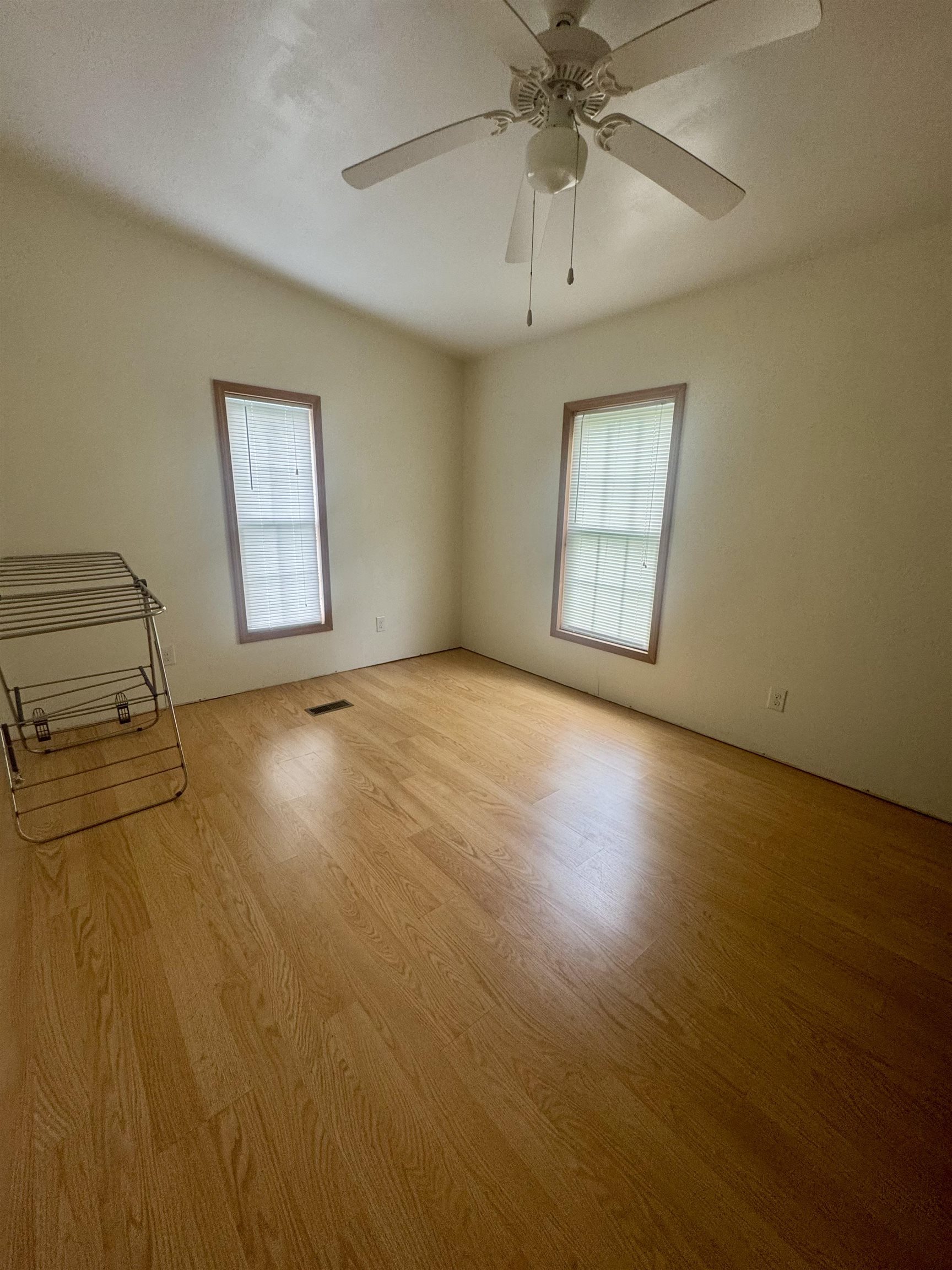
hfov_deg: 85.7
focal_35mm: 14
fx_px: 513
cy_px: 635
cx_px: 476
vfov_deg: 102.1
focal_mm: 2.22
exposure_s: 1/60
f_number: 2.2
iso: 160
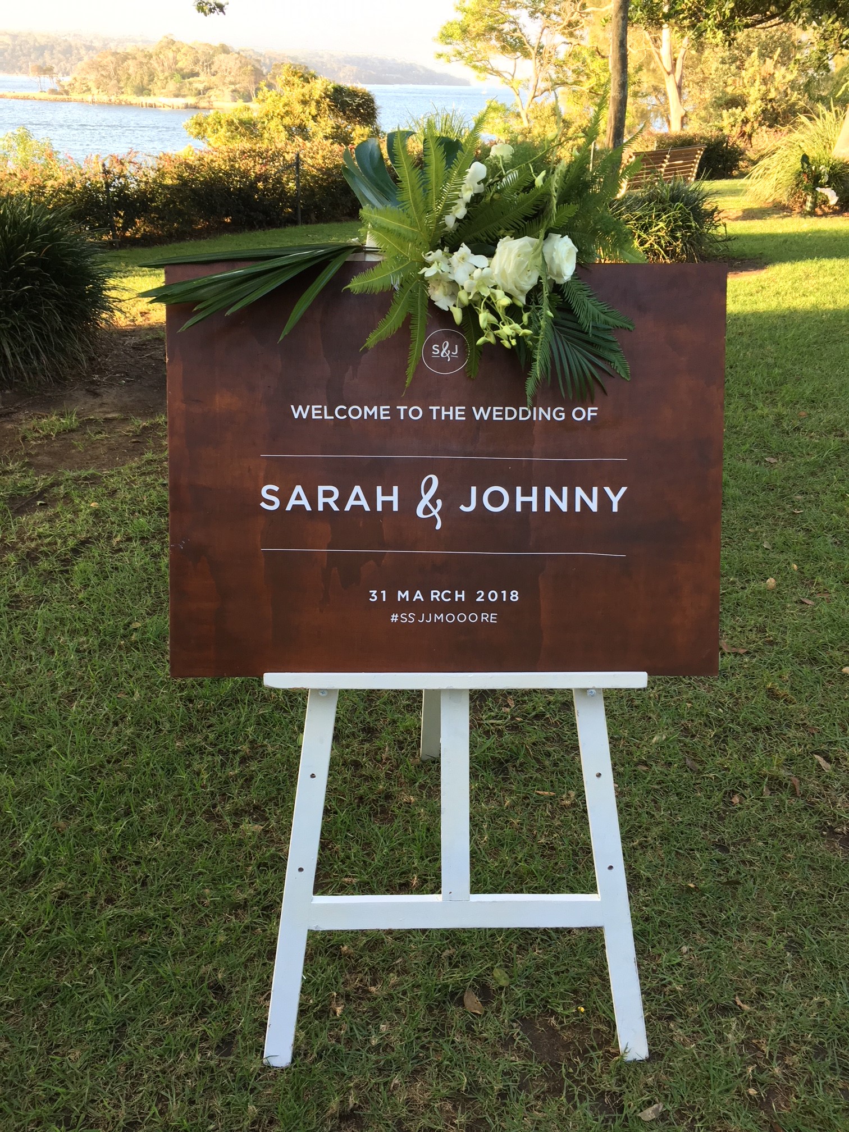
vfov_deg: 61.7
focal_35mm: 29
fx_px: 948
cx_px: 424
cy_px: 566
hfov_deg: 48.2
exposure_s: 1/100
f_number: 2.2
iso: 40
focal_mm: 4.15
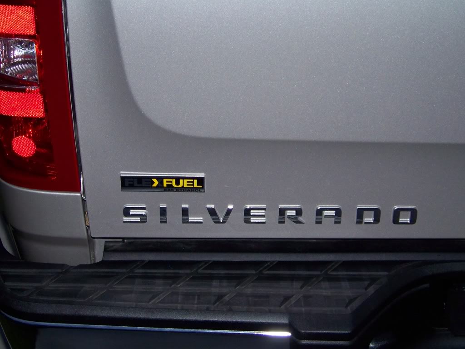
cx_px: 232
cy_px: 174
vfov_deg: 18.9
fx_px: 1048
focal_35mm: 78
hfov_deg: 25.0
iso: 200
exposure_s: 1/30
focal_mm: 13.2
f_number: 3.2
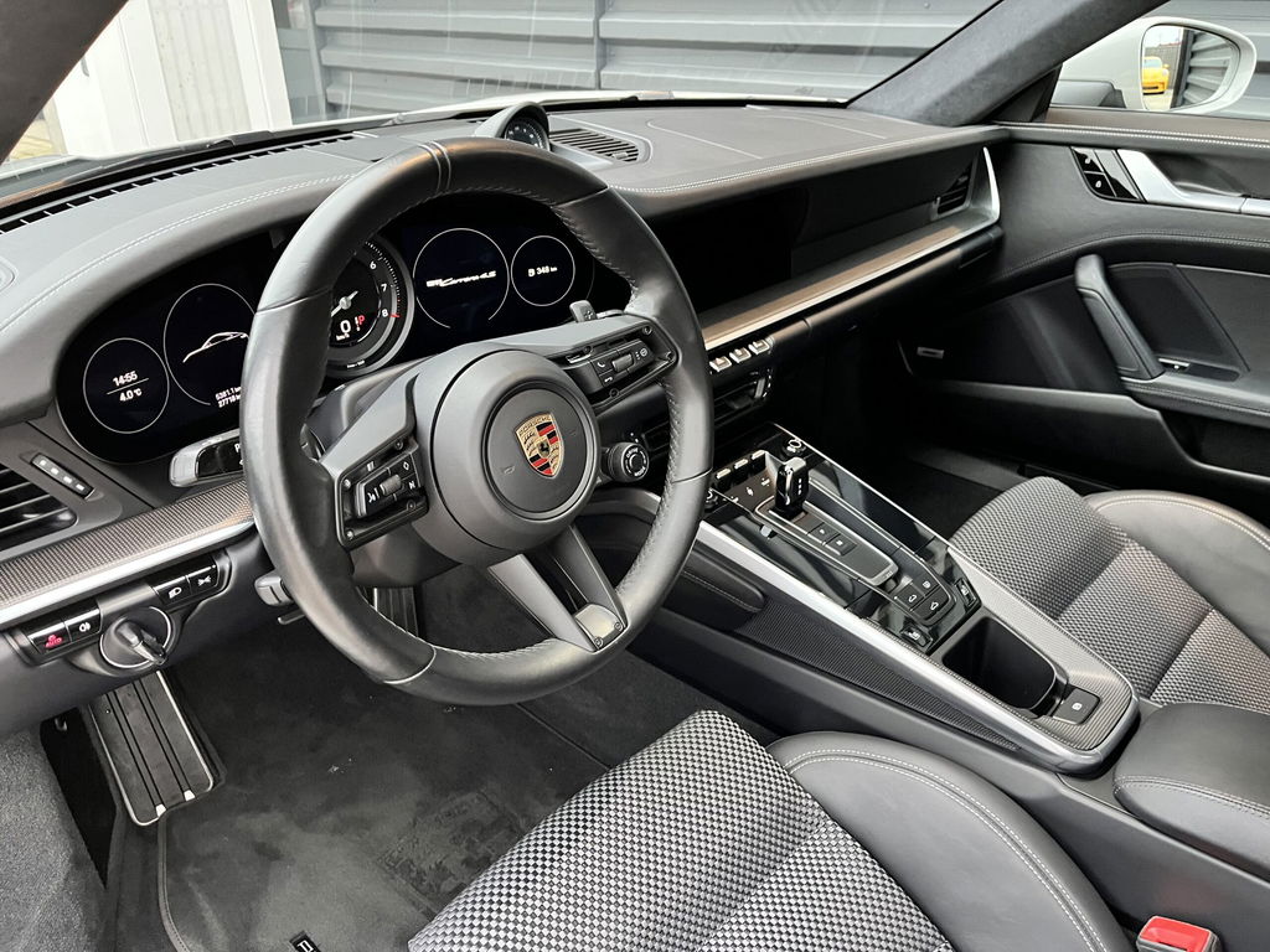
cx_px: 635
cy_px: 476
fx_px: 954
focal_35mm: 26
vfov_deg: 53.1
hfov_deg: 67.3
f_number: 1.6
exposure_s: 1/33
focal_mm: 5.1
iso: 500
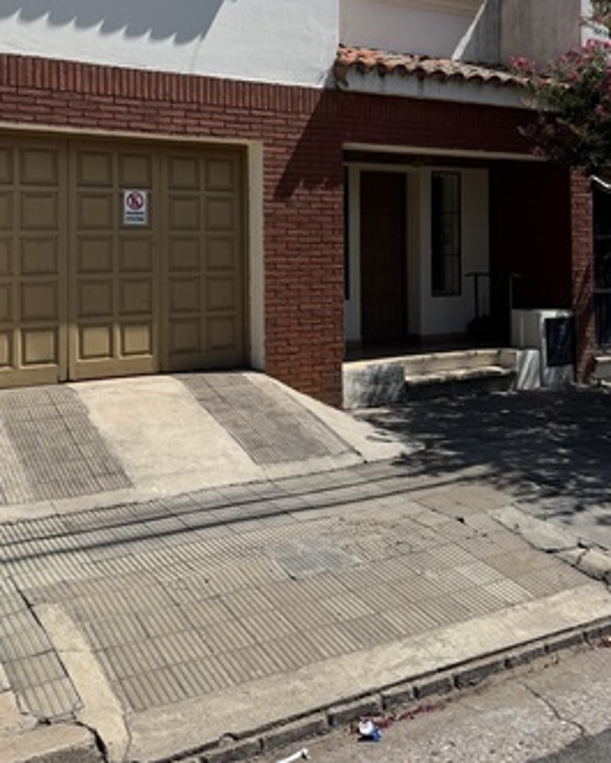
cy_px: 234
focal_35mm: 35
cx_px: 250
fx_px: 791
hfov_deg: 42.1
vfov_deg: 50.3
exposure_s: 1/5348
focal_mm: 6.76
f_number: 1.78
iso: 80
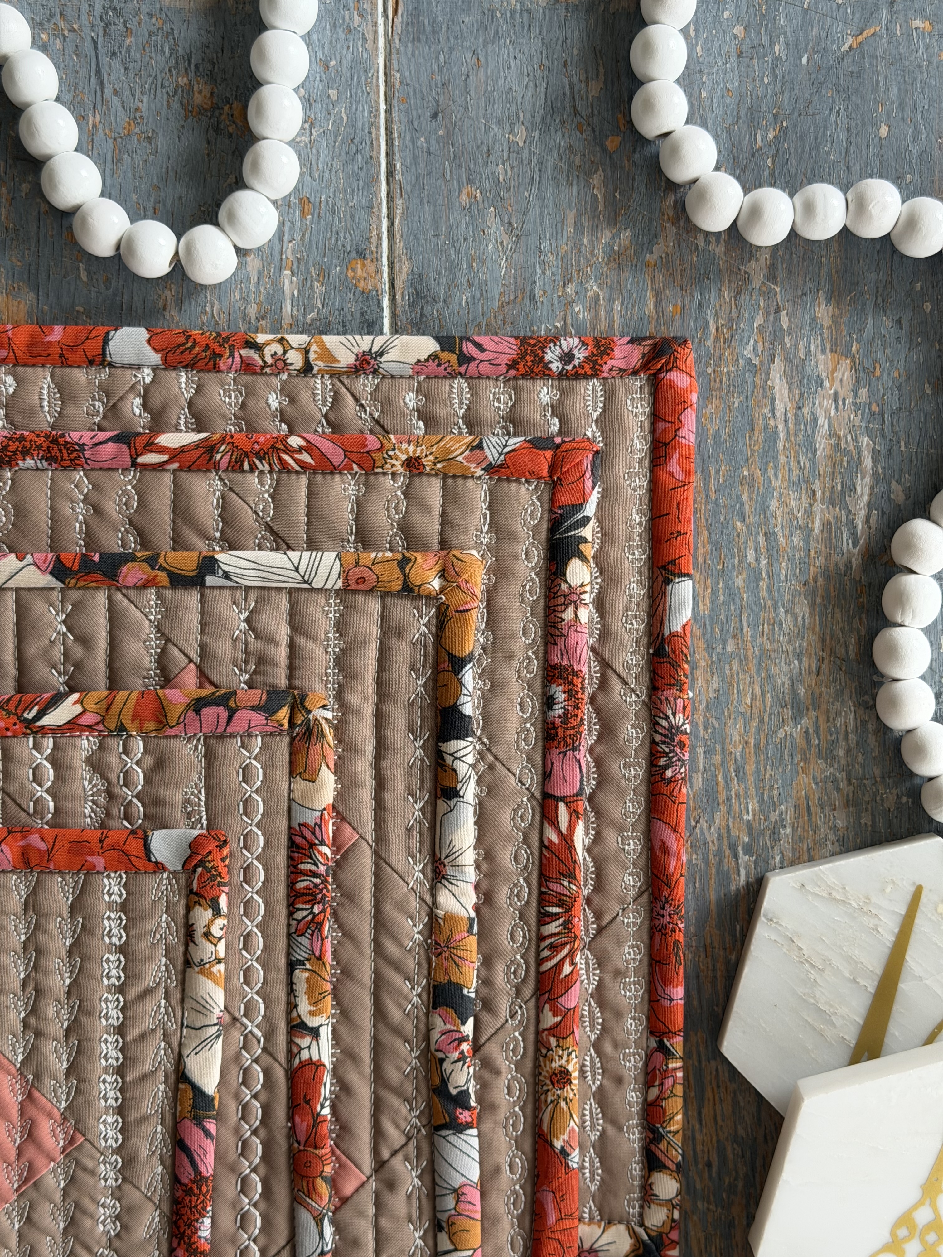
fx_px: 1743
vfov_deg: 39.7
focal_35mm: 48
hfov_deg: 30.3
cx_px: 472
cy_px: 628
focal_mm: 6.76
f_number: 1.78
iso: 125
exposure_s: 1/60
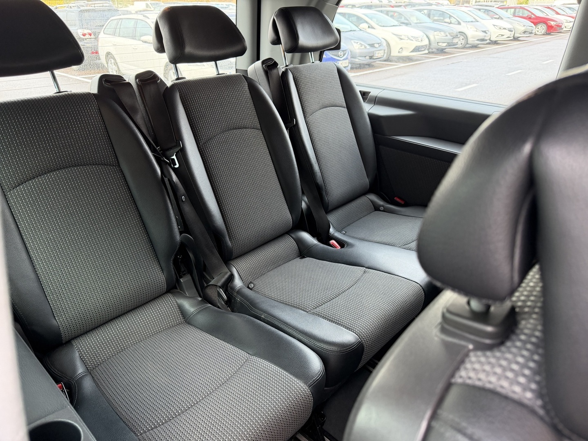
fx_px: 408
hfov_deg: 71.6
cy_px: 220
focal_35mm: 24
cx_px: 294
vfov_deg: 56.8
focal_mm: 6.76
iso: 250
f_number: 1.78
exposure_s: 1/60
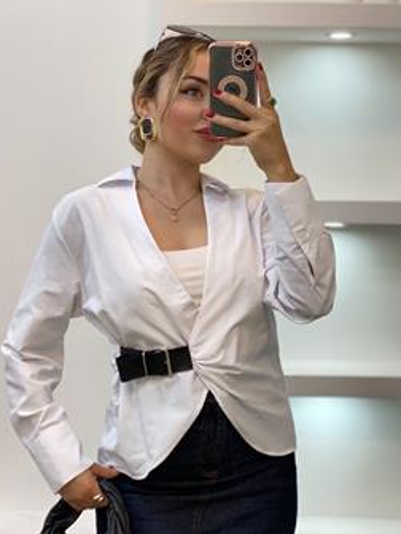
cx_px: 185
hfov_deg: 22.9
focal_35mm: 64
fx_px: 989
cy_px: 292
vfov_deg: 30.2
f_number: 2
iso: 80
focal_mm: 6
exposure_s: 1/100
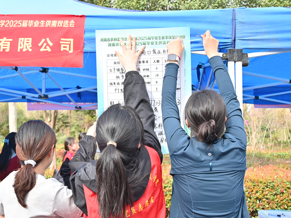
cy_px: 110
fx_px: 395
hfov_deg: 40.4
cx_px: 132
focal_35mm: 47
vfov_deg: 30.9
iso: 160
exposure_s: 1/250
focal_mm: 29
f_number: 5
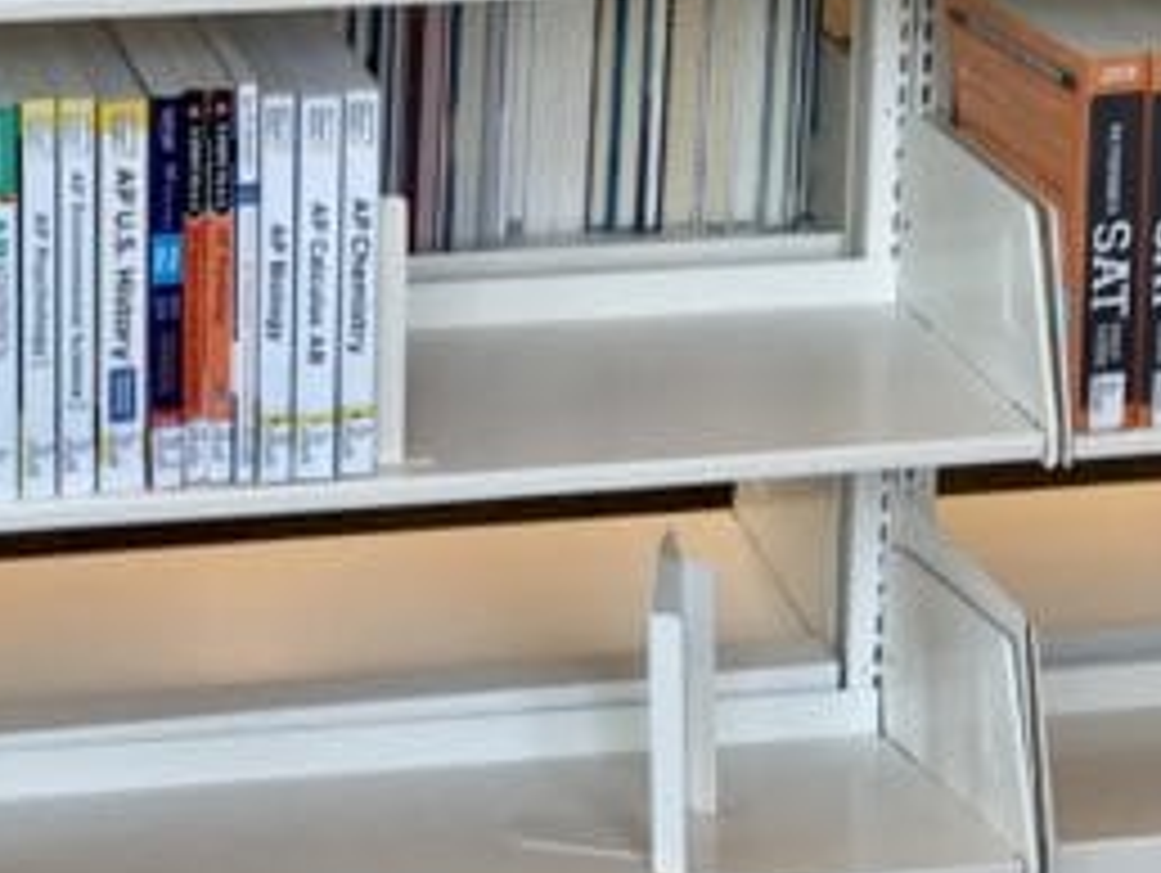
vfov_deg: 12.9
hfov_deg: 17.4
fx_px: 3726
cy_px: -292
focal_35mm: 111
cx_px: 90
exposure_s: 1/60
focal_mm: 3.99
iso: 25
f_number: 1.8
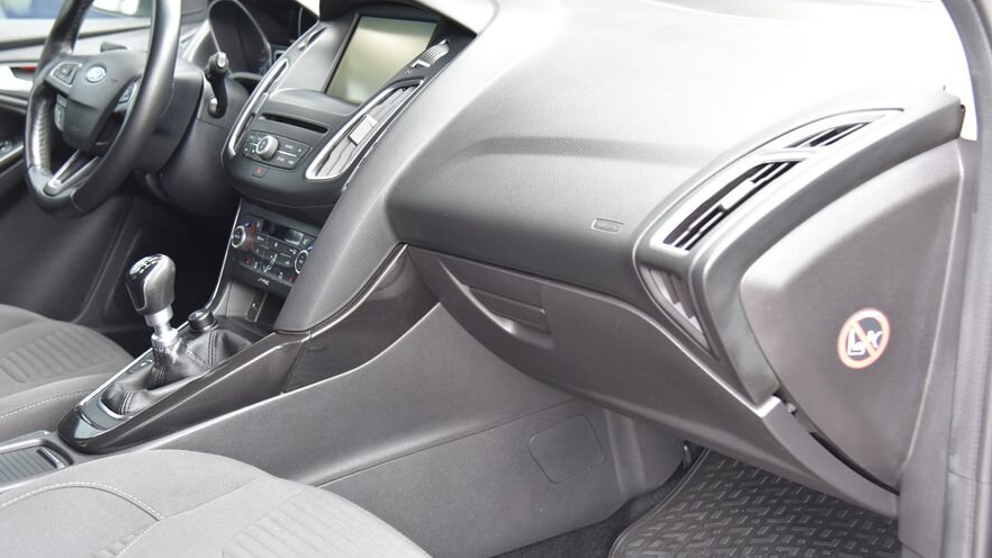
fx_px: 1473
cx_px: 449
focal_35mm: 56
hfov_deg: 37.2
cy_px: 219
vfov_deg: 21.4
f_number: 4
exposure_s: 1/50
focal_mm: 46
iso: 500
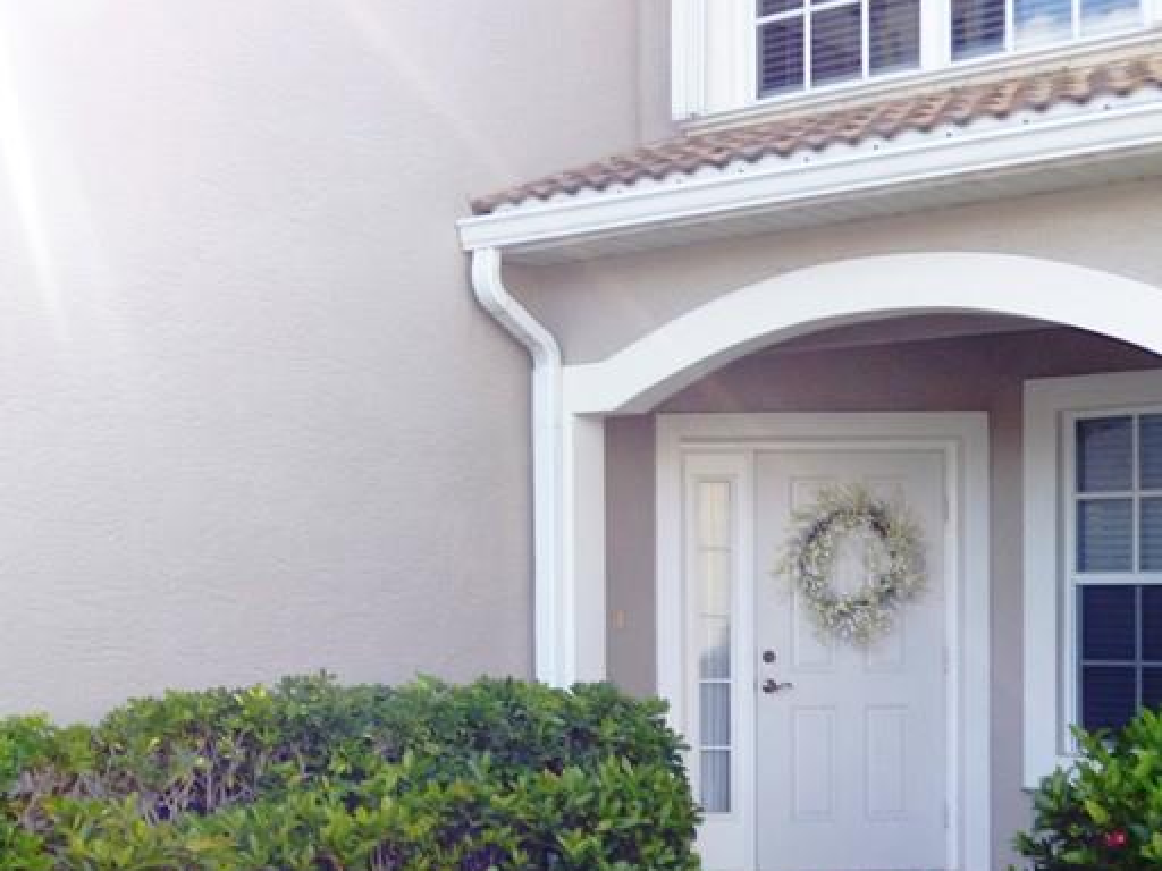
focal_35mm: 60
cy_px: 646
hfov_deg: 31.8
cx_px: 345
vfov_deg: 24.2
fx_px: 2014
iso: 100
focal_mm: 5.29
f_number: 3.3
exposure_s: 1/160
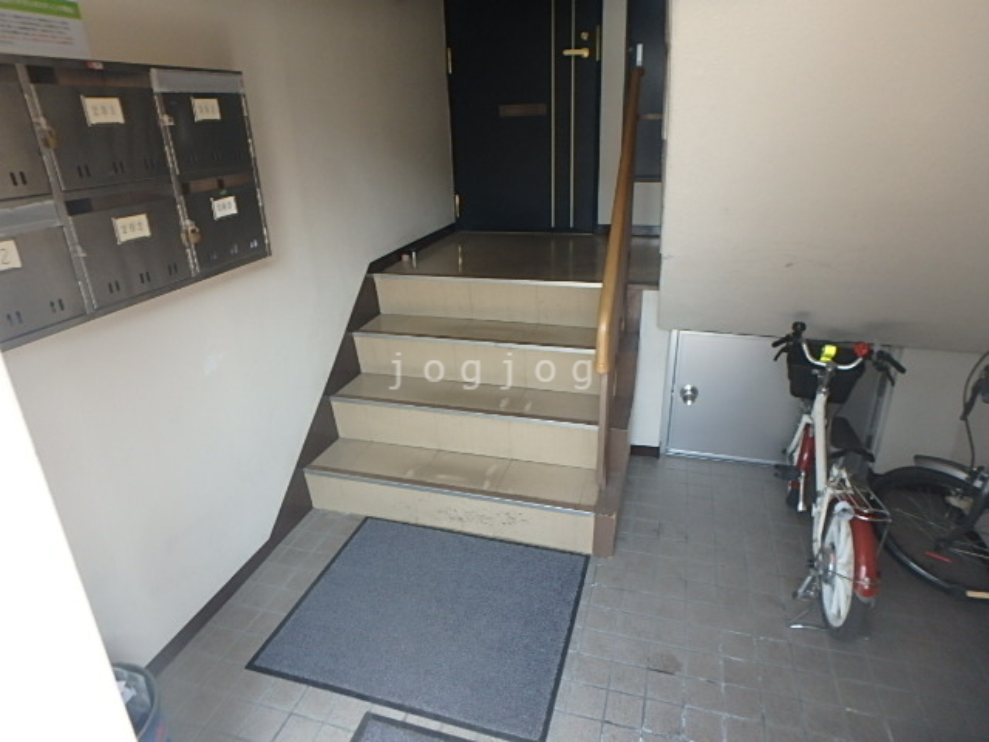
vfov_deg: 63.4
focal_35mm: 21
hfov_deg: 79.0
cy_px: 371
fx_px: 600
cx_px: 494
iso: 200
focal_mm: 3.7
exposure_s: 1/60
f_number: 3.5
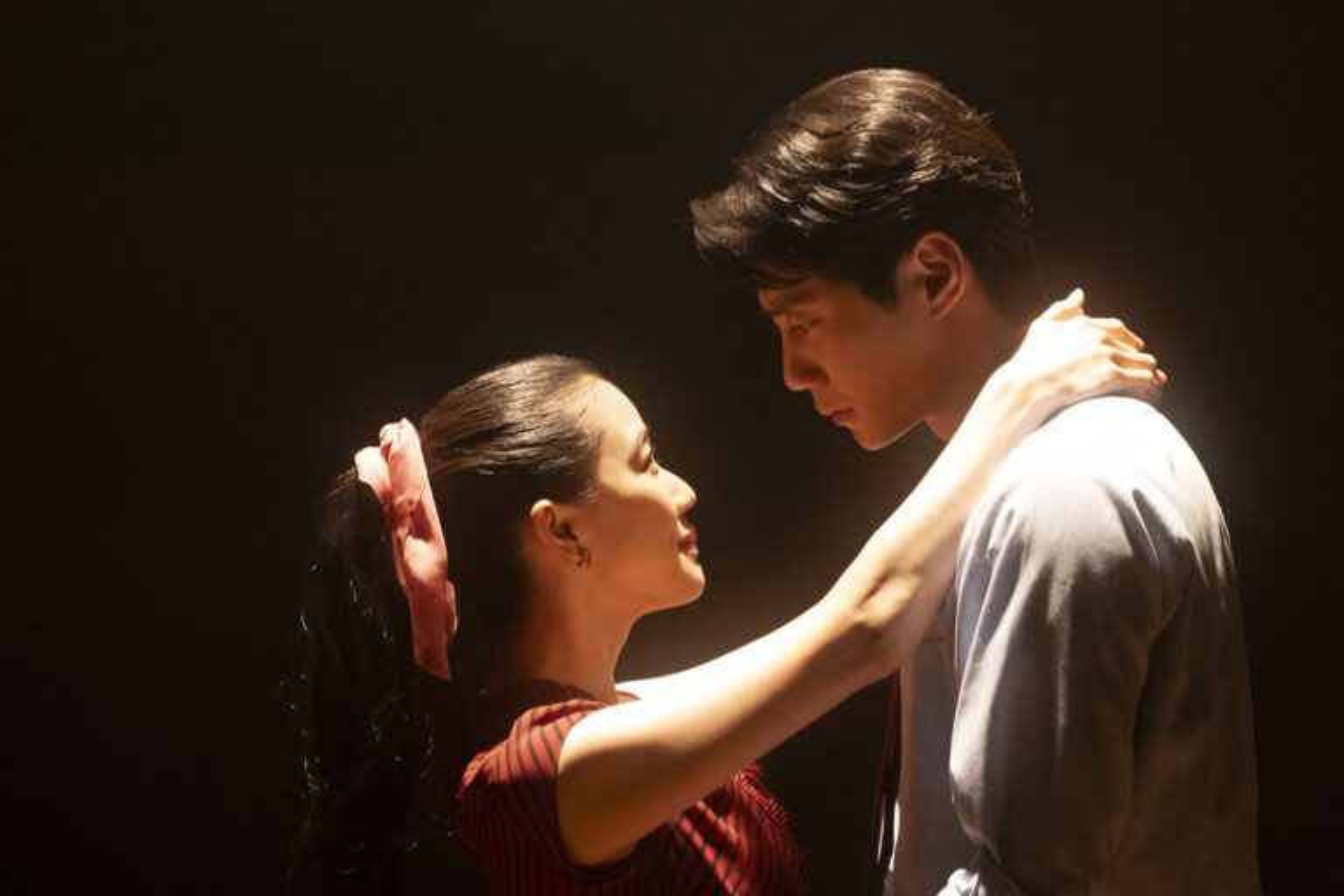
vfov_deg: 7.6
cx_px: 672
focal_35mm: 180
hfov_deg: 11.4
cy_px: 448
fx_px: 6719
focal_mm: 120
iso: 3200
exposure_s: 1/200
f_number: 5.6
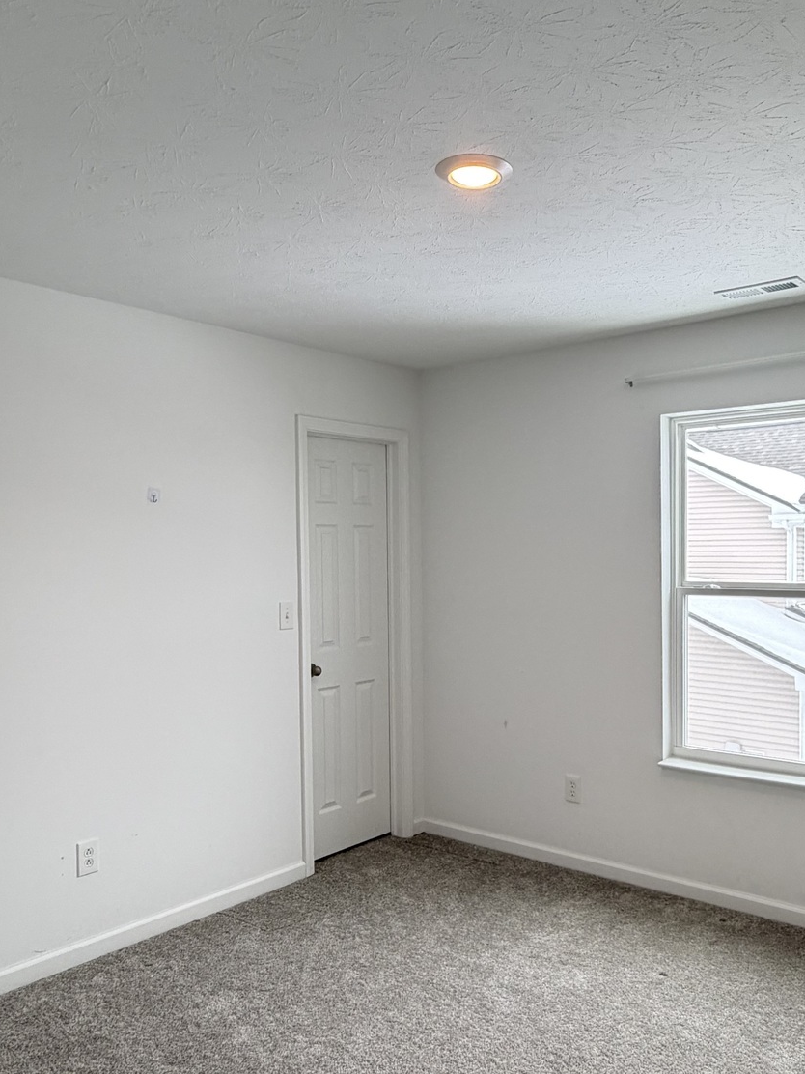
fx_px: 899
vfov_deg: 61.6
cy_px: 584
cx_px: 476
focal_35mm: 29
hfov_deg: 48.0
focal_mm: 2.22
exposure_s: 1/120
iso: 160
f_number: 2.2
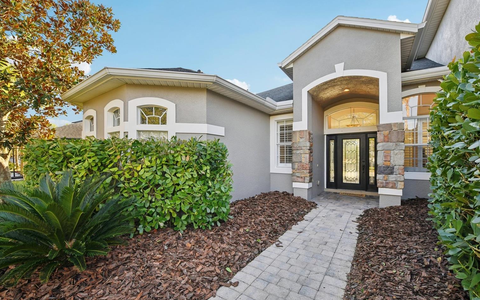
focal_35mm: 15
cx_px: 239
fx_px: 196
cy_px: 163
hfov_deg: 101.5
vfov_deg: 74.6
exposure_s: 1/80
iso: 400
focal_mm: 14
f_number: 8
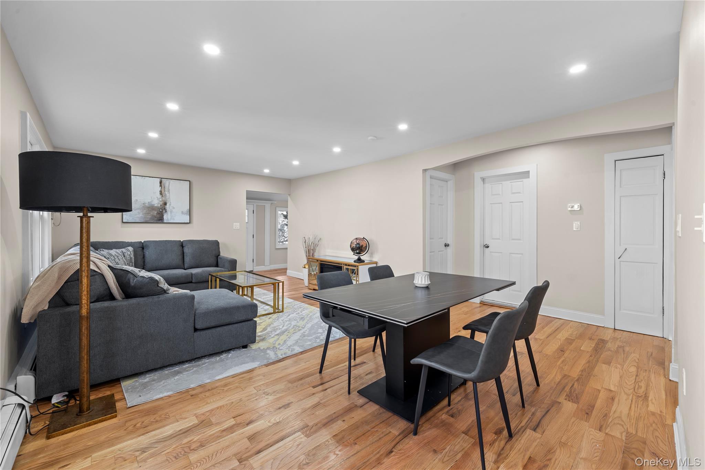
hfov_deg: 104.3
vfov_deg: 81.2
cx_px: 352
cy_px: 235
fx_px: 274
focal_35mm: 14
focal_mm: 14
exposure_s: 1/2.5
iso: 250
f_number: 10
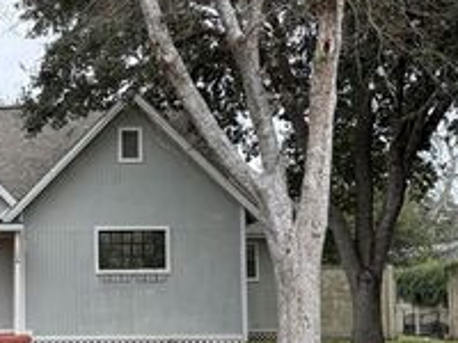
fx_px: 794
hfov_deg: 30.4
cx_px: 25
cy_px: 248
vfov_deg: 24.2
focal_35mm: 60
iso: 100
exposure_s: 1/1855
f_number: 1.78
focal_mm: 6.76
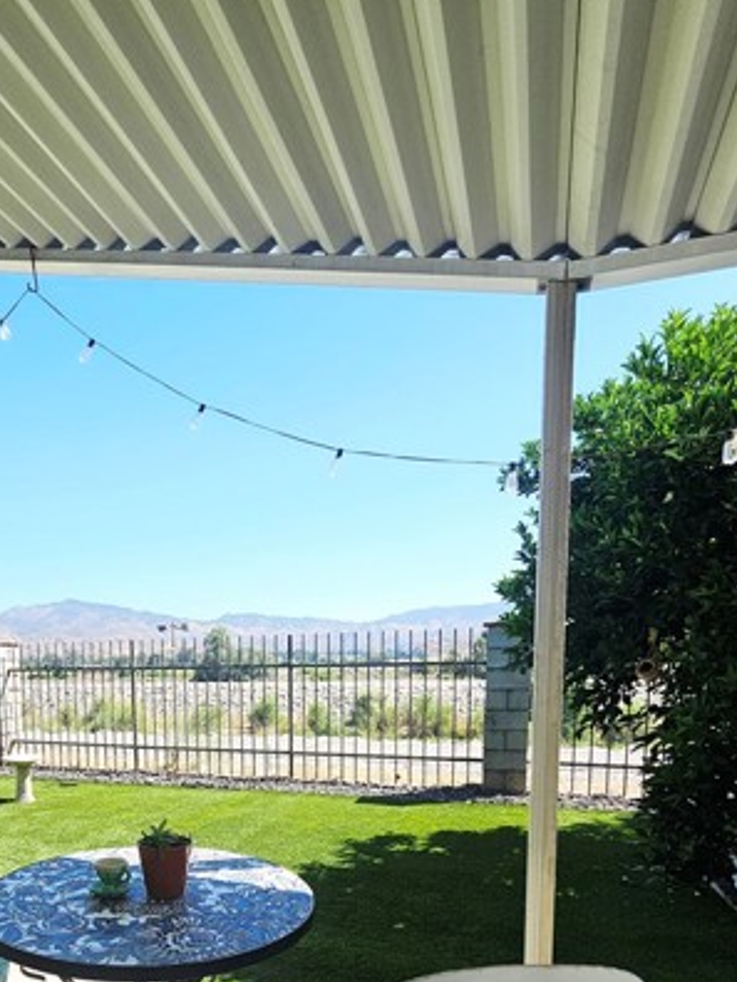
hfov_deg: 61.7
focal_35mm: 21
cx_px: 238
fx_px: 596
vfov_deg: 73.4
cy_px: 736
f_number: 2.2
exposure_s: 1/1000
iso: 50
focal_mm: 2.2
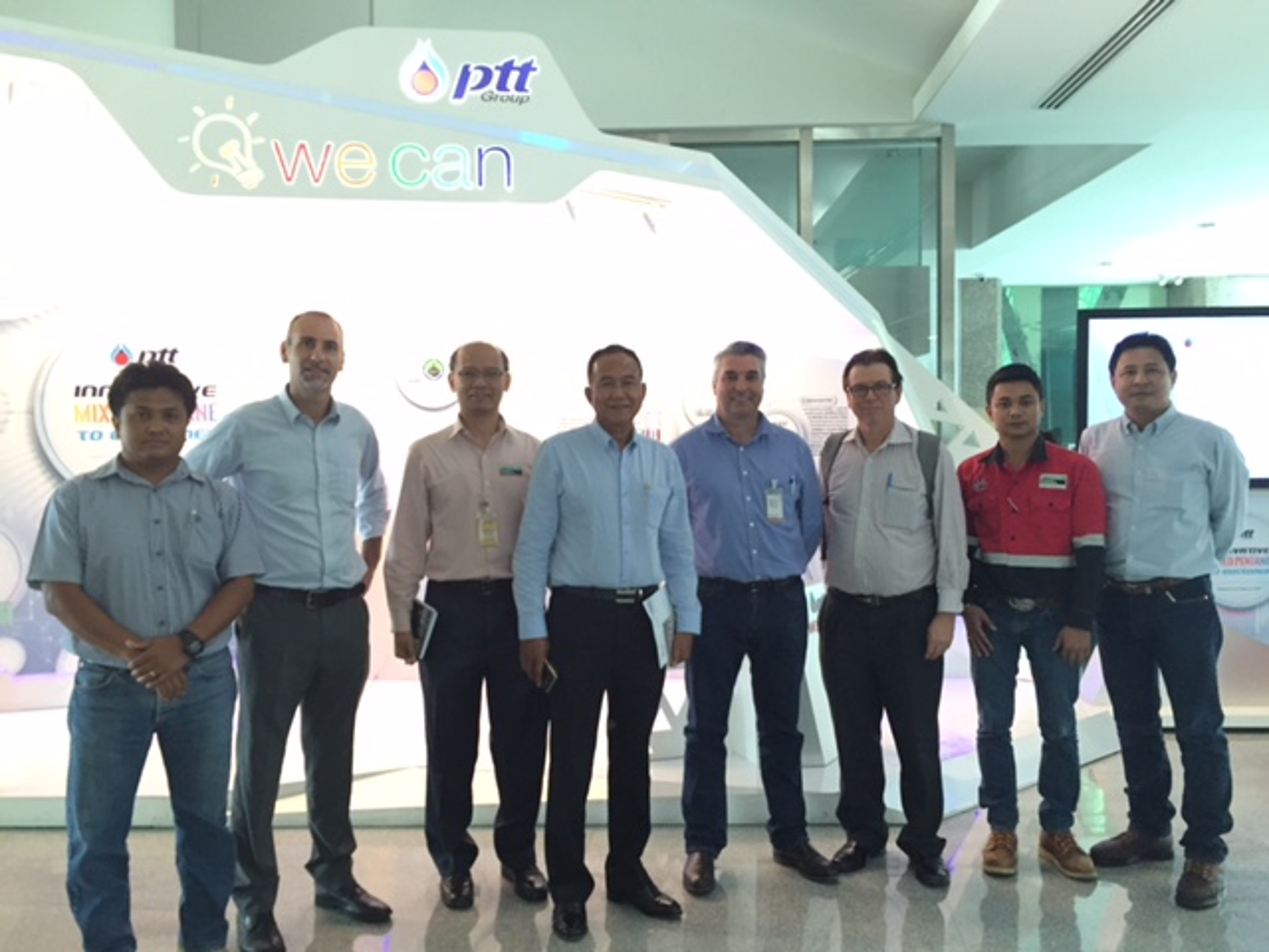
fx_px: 1063
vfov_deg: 48.2
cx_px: 634
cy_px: 476
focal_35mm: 29
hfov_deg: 61.7
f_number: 2.2
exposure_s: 1/30
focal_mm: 4.15
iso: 160
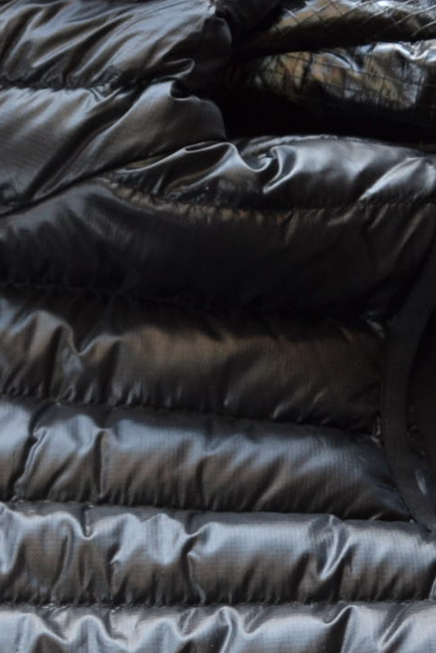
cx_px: -239
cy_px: 626
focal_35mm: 87
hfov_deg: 14.5
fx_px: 1580
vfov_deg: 22.6
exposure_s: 1/60
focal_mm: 18
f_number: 3.5
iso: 450
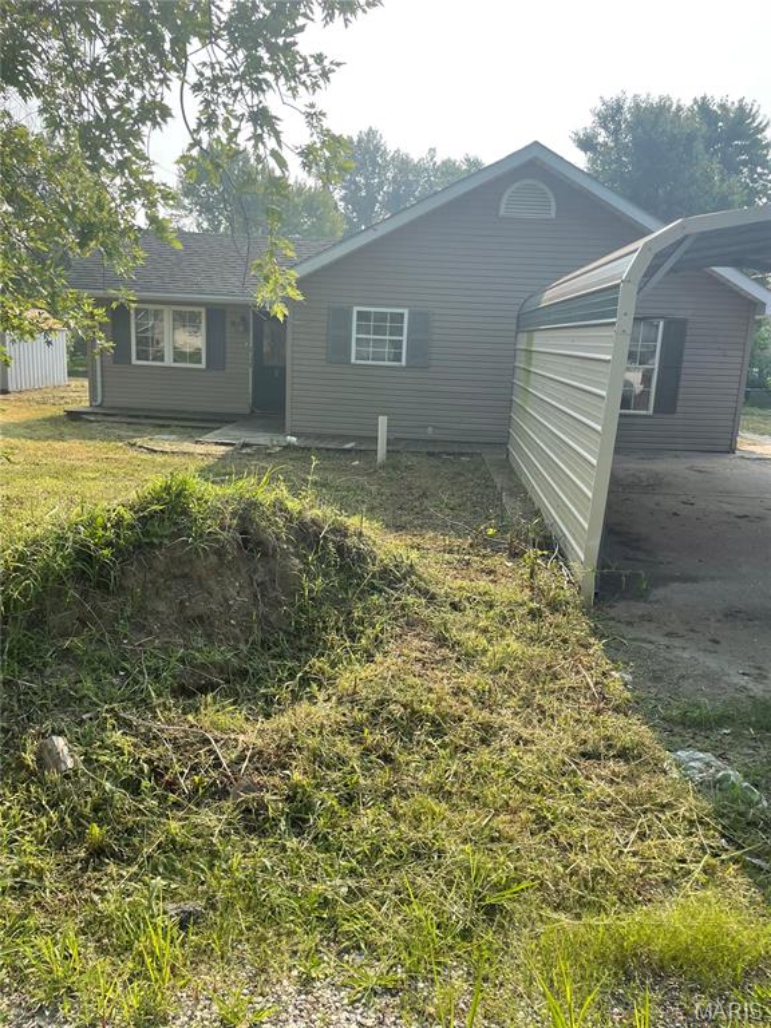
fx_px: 772
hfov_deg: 53.1
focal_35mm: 26
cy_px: 514
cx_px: 386
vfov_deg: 67.3
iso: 32
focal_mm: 4.2
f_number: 1.6
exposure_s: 1/1453
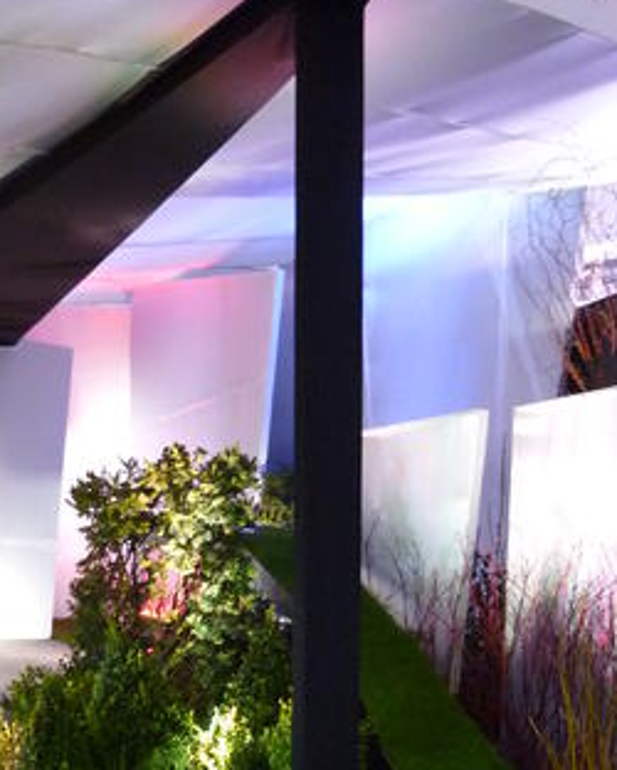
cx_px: 193
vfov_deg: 27.9
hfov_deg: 23.0
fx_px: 1505
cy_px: 654
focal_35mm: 66
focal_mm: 5.5
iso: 400
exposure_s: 1/13
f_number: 2.8
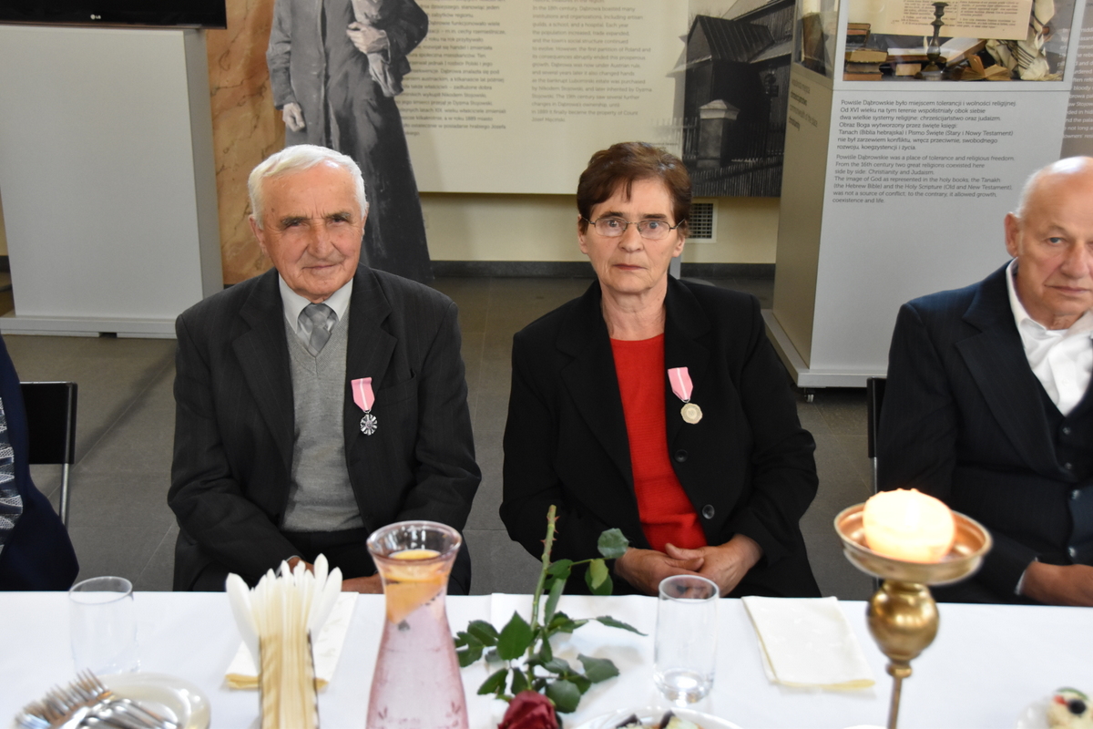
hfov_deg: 45.0
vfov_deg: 30.8
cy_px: 364
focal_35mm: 44
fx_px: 1321
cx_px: 546
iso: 1800
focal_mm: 29
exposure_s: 1/50
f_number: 4
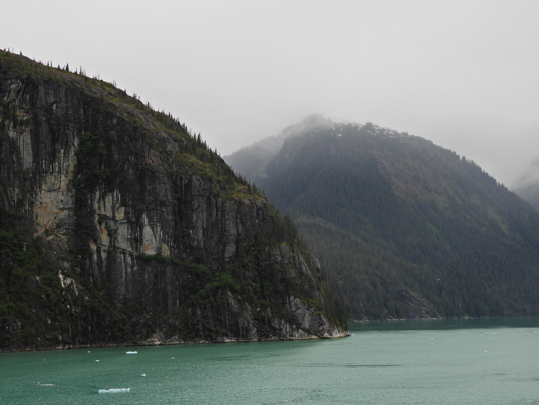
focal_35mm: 55
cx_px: 270
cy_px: 202
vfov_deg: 26.6
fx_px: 856
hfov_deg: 34.9
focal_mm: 9.8
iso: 100
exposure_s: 1/640
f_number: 3.5
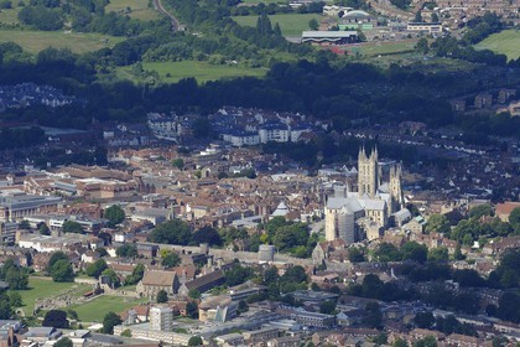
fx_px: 2889
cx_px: 260
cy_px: 174
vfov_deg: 6.9
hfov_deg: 10.3
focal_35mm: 200
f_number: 8
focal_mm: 200
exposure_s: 1/800
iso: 400
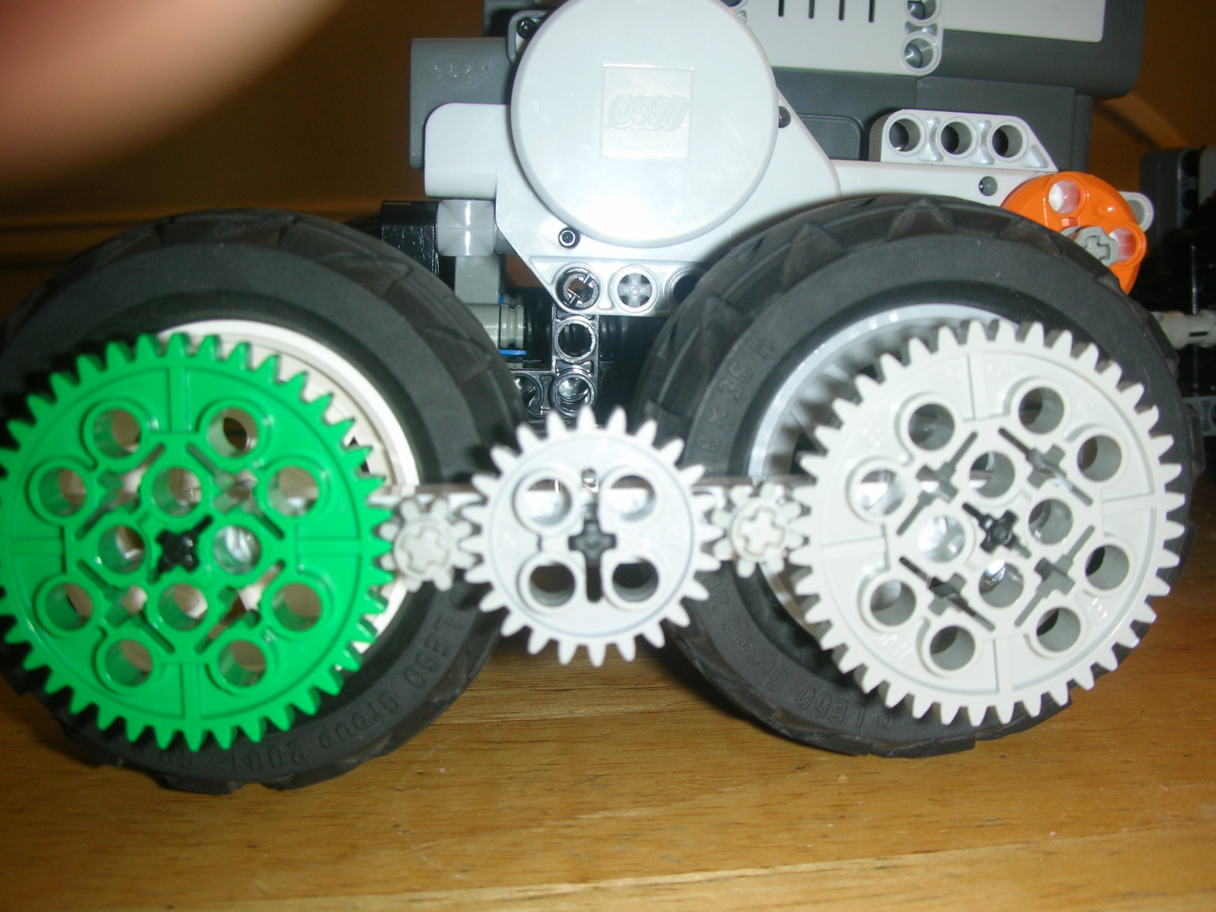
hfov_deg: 52.6
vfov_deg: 40.7
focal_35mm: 35
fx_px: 1229
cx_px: 608
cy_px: 456
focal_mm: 5.8
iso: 50
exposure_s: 1/60.1
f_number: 3
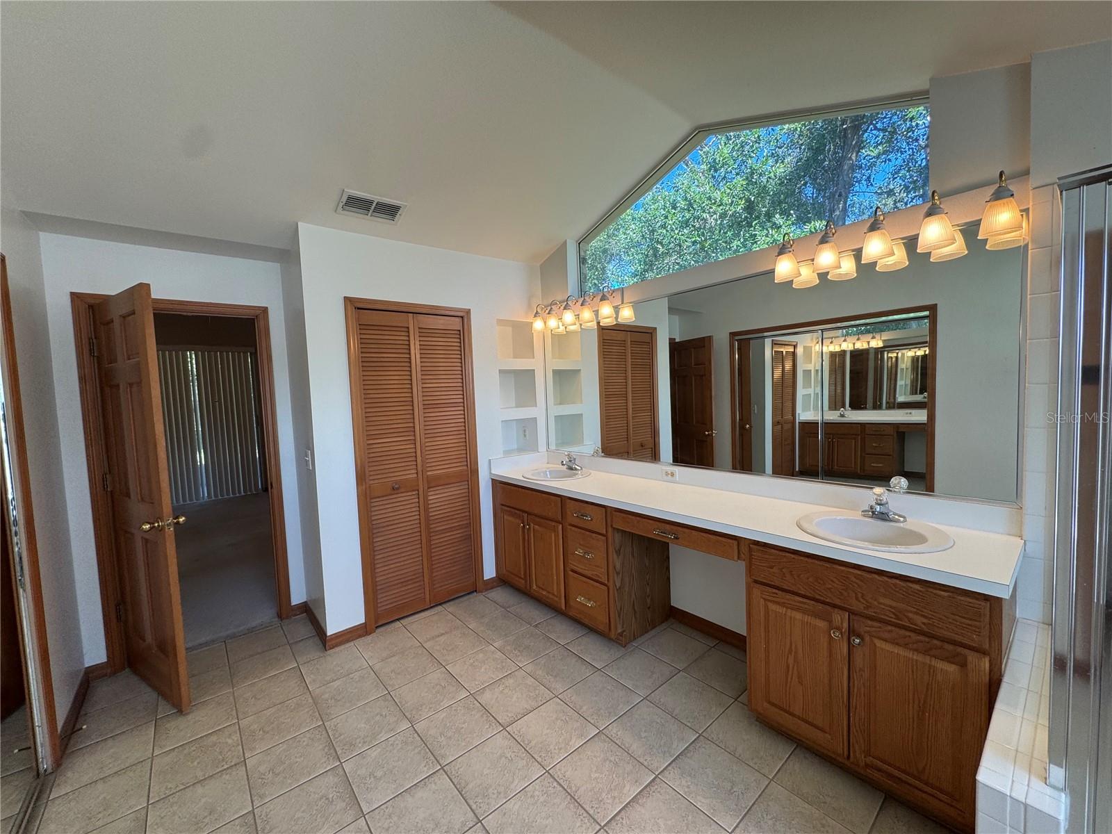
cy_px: 417
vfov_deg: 85.7
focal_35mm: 14
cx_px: 556
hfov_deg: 102.1
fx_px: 450
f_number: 2.2
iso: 64
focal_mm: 2.22
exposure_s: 1/120
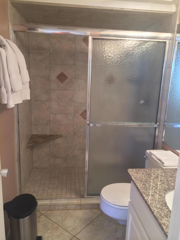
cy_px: 120
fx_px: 208
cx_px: 90
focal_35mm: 30
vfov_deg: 60.0
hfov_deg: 46.8
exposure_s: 1/30
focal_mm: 4.12
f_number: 2.2
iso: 125
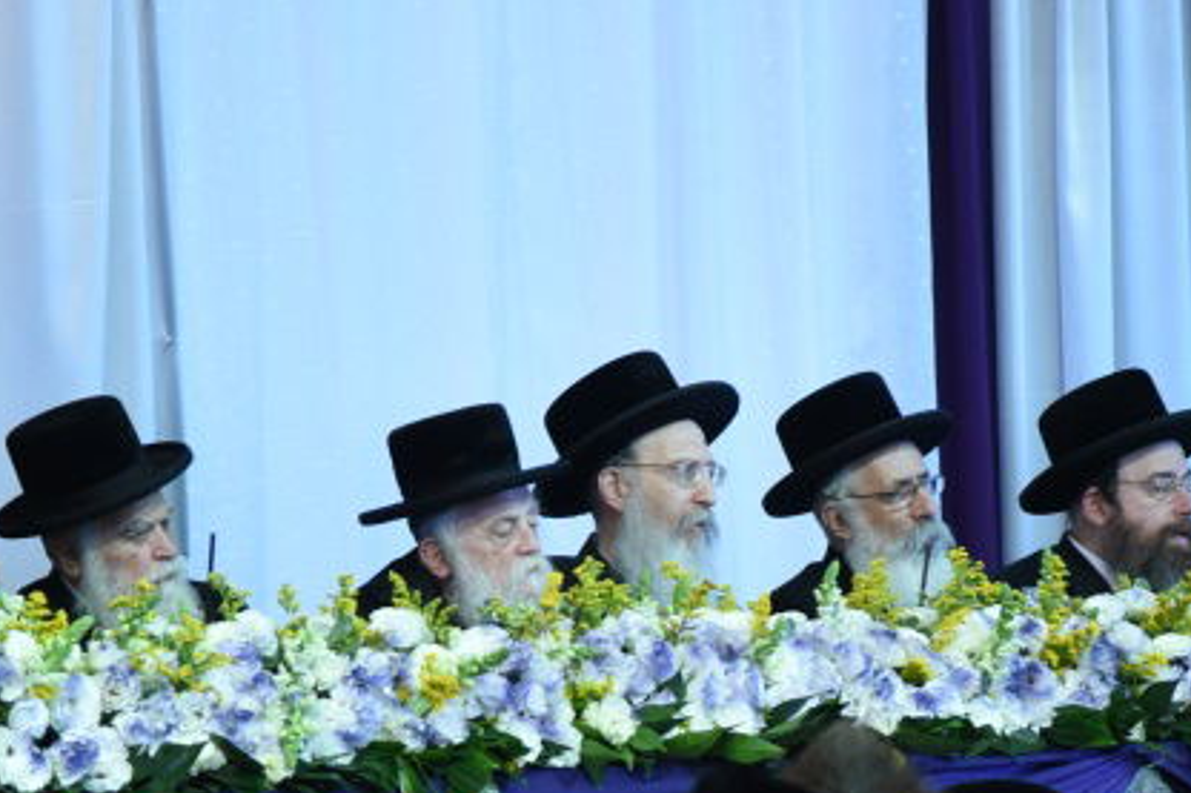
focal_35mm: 271
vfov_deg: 5.1
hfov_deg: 7.6
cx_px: 484
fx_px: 8962
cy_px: 646
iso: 3200
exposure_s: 1/100
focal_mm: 110
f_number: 4
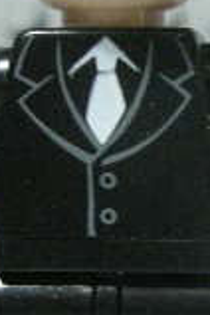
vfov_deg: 13.6
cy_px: 160
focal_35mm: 151
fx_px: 1321
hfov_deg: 8.8
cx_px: 353
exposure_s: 1/14.6
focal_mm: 7.5
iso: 400
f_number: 2.7
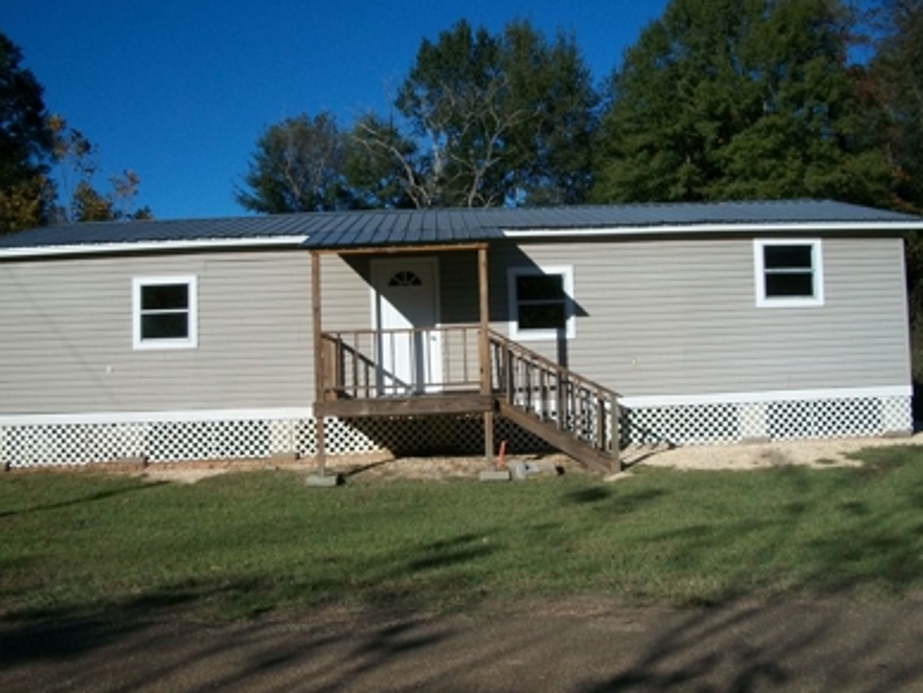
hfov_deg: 55.3
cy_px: 345
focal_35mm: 33
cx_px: 452
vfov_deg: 42.9
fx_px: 880
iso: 80
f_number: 5.5
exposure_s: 1/640
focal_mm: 5.7
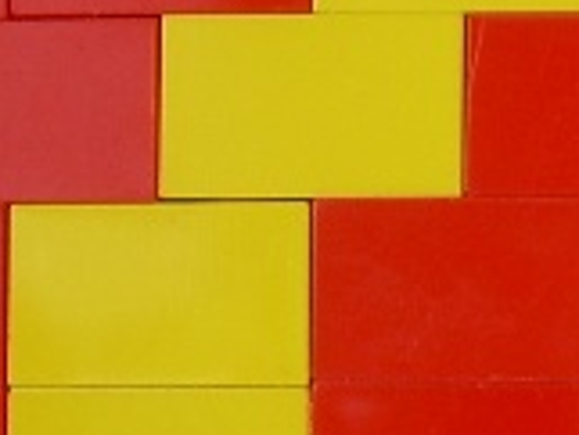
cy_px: 500
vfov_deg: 7.8
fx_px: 3164
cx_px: 885
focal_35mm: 189
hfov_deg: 10.1
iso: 71
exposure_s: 1/2.4
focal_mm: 6.3
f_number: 2.8
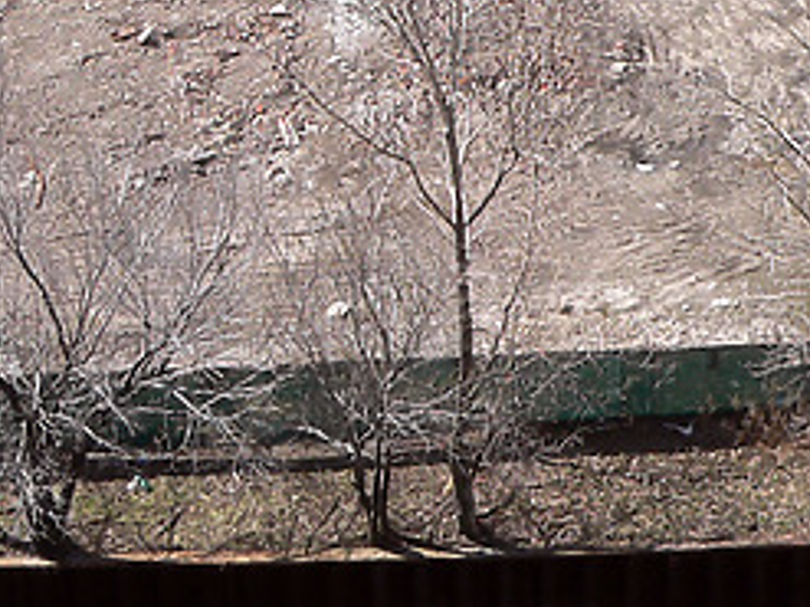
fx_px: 3064
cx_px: 715
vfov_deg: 11.1
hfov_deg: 14.9
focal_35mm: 131
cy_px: -156
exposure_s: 1/400
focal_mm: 6
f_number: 4
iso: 80
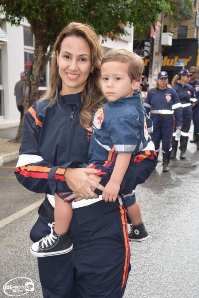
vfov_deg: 37.8
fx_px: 435
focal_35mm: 52
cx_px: 100
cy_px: 149
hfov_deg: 25.8
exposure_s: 1/160
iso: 100
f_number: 6.3
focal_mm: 35
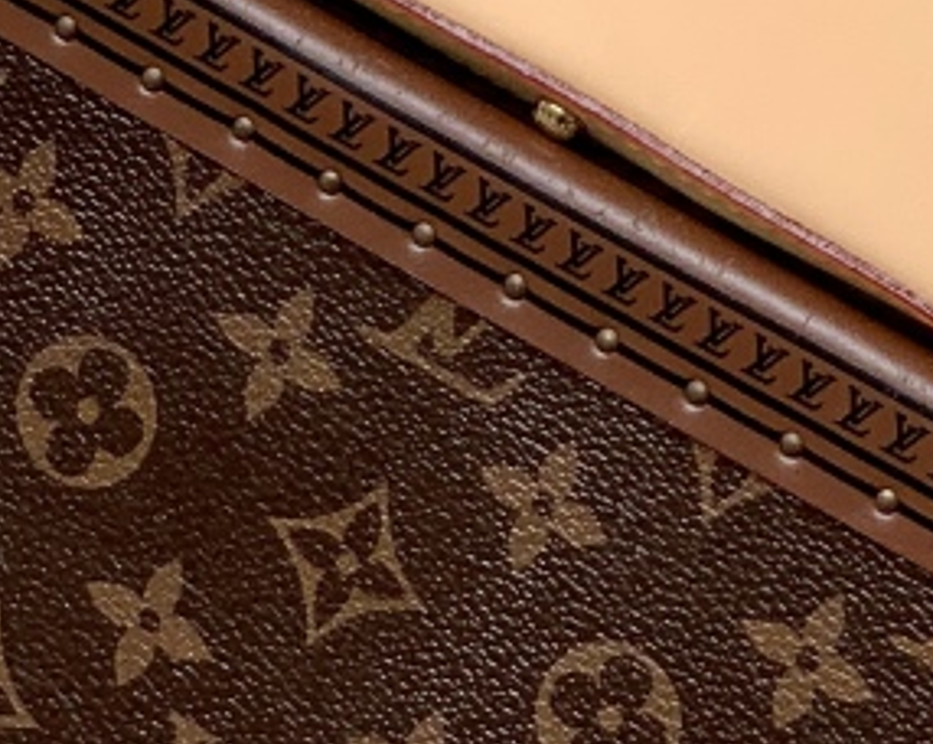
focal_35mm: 256
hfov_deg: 7.5
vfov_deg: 5.9
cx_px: 1122
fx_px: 7059
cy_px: -790
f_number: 2.4
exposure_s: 1/149
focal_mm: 6
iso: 16
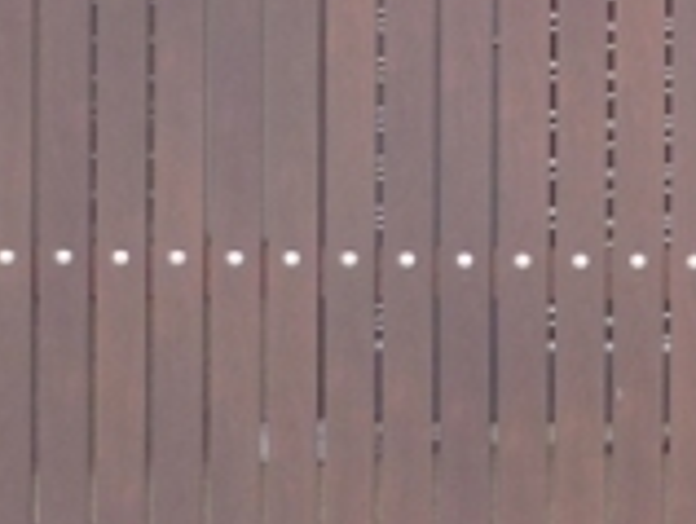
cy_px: 62
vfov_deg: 7.0
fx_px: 4269
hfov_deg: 9.1
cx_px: 947
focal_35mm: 212
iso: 80
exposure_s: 1/200
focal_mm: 6.9
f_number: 3
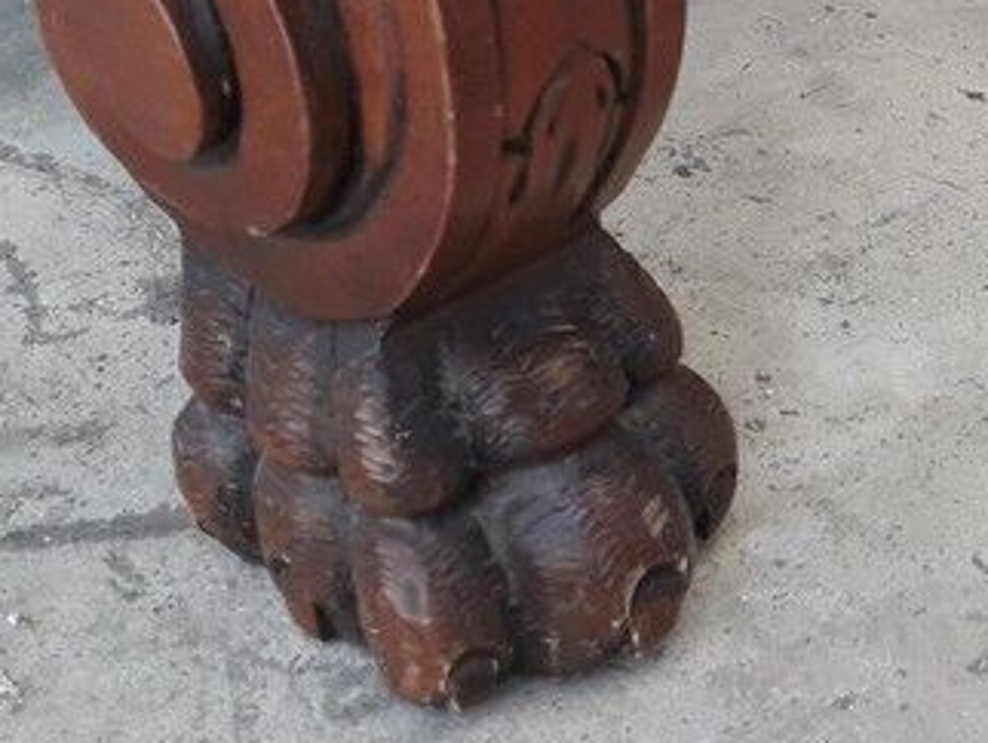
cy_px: 258
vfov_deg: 21.9
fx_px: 1914
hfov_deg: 28.0
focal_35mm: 67
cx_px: 856
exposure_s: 1/50
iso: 80
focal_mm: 3.6
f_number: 1.9
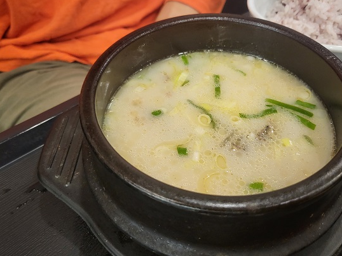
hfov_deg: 61.5
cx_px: 189
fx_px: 286
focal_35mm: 29
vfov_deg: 48.1
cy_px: 114
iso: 200
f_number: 1.8
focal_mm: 4.25
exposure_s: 1/60
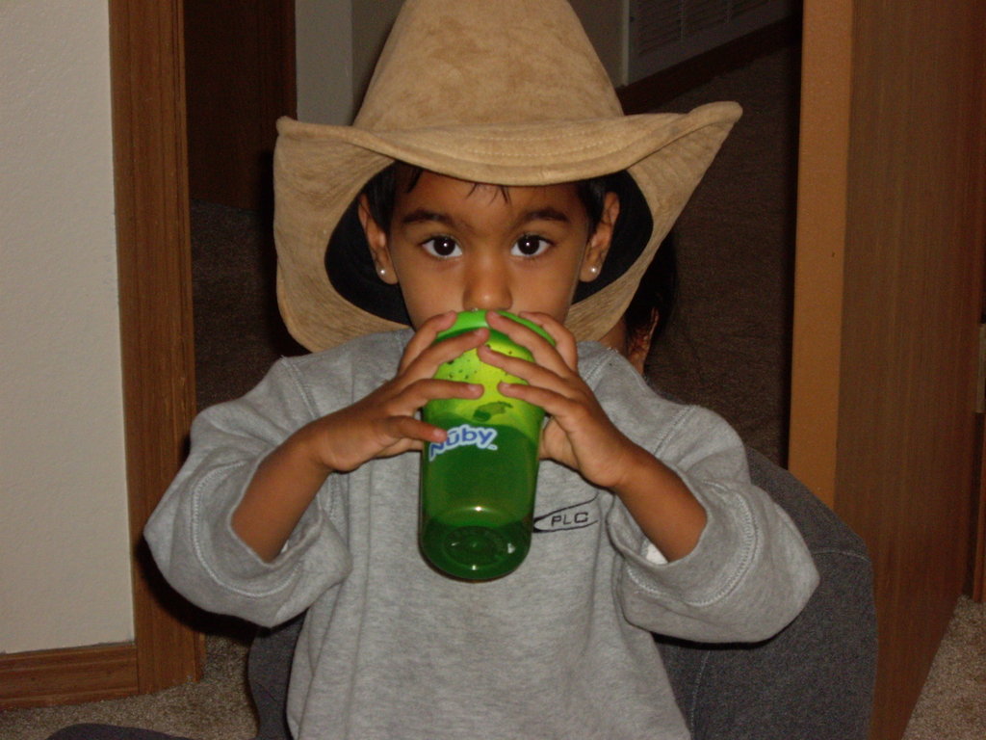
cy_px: 370
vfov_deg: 13.0
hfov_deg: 17.3
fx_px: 3247
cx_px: 493
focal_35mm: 114
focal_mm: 18.6
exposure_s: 1/125
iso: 200
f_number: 5.2
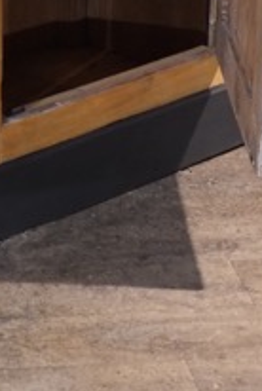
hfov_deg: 8.8
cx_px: -66
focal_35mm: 154
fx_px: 1675
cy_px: -68
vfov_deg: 13.0
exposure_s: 1/125
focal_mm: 35
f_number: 3.6
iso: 3200
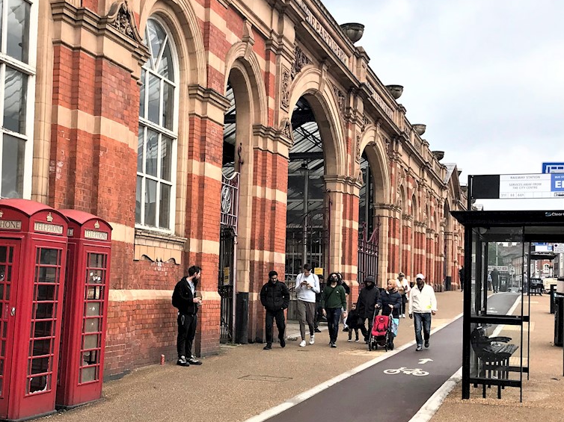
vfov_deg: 28.0
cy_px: 249
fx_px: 847
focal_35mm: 52
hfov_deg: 36.2
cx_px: 156
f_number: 1.8
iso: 20
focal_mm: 3.99
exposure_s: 1/638
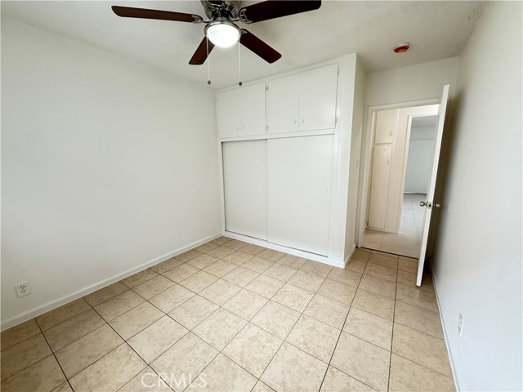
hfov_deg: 102.1
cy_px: 196
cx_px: 262
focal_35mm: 14
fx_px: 212
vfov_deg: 85.7
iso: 250
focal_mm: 2.22
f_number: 2.2
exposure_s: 1/60
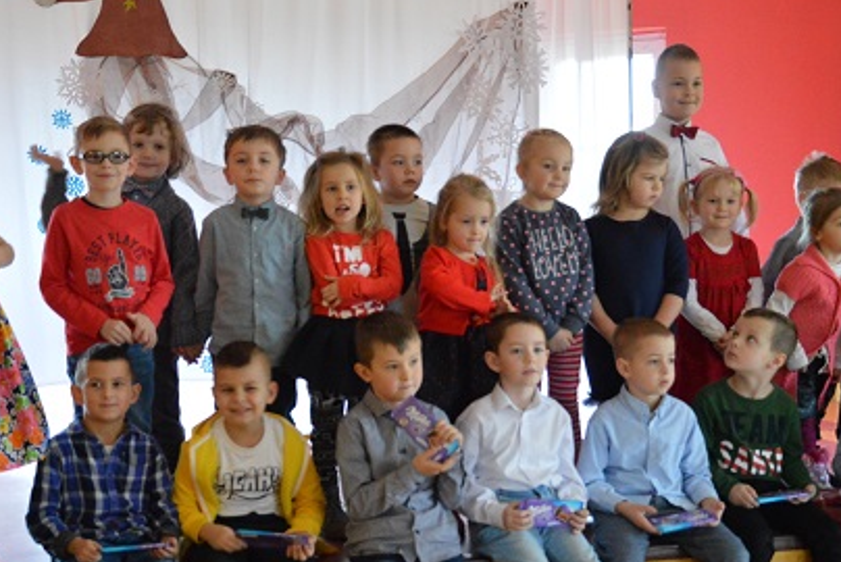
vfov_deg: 23.3
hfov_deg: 34.4
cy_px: 393
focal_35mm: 58
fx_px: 1356
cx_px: 385
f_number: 4.5
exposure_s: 1/30
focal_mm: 26
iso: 3200
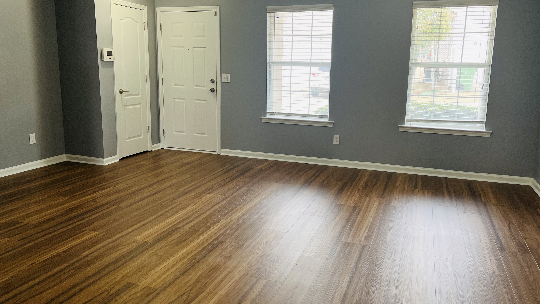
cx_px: 274
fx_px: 415
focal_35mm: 29
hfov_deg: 66.1
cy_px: 141
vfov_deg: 40.2
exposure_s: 1/60
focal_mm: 5.1
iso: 64
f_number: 1.6
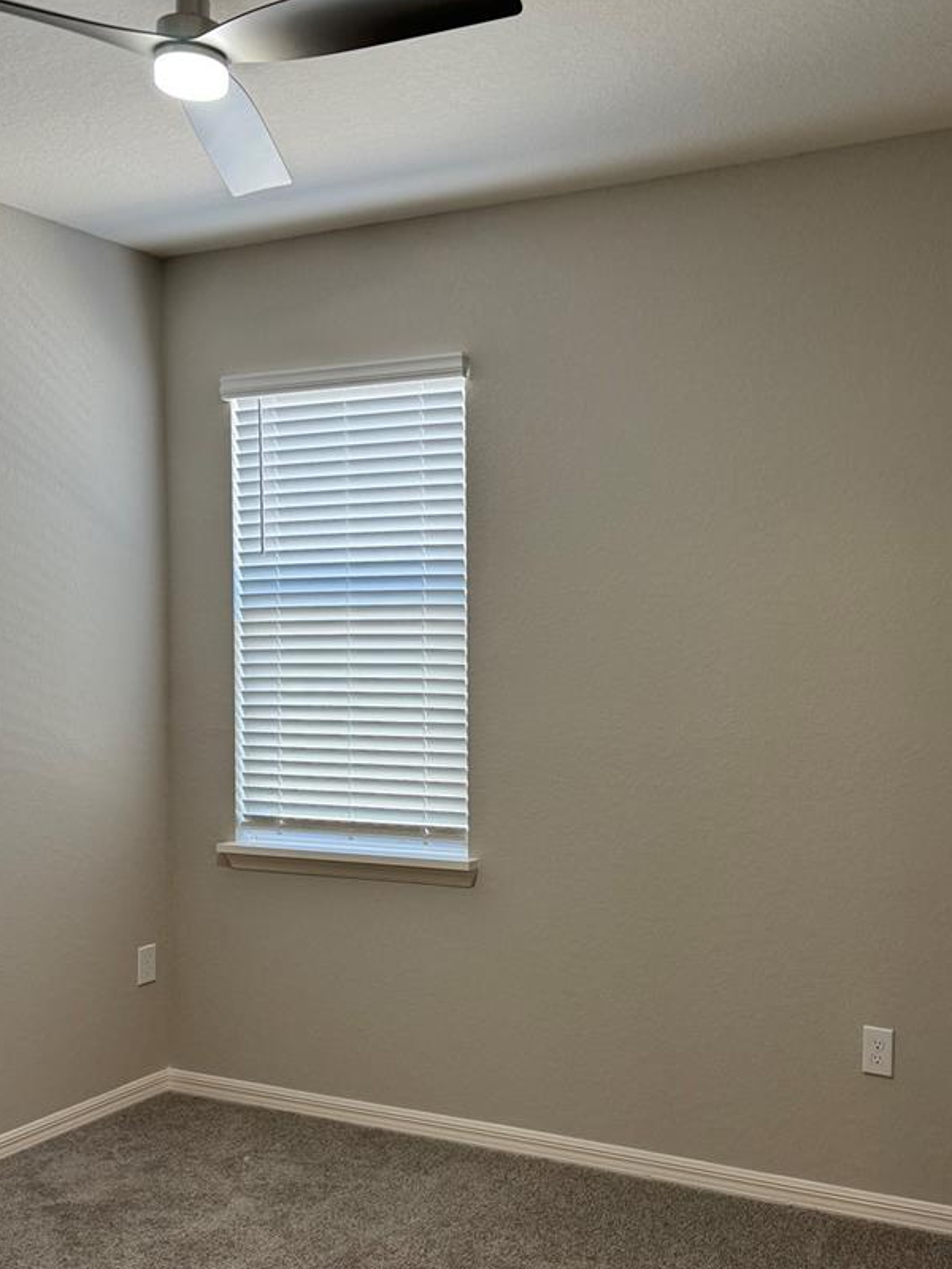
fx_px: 1320
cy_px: 684
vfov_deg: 51.3
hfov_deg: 39.4
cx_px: 603
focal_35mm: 36
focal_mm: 6.76
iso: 200
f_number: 1.78
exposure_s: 1/120
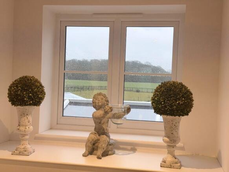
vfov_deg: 30.3
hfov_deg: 39.7
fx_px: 317
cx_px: 114
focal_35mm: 48
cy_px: 86
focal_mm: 6.76
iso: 50
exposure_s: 1/50
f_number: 1.78
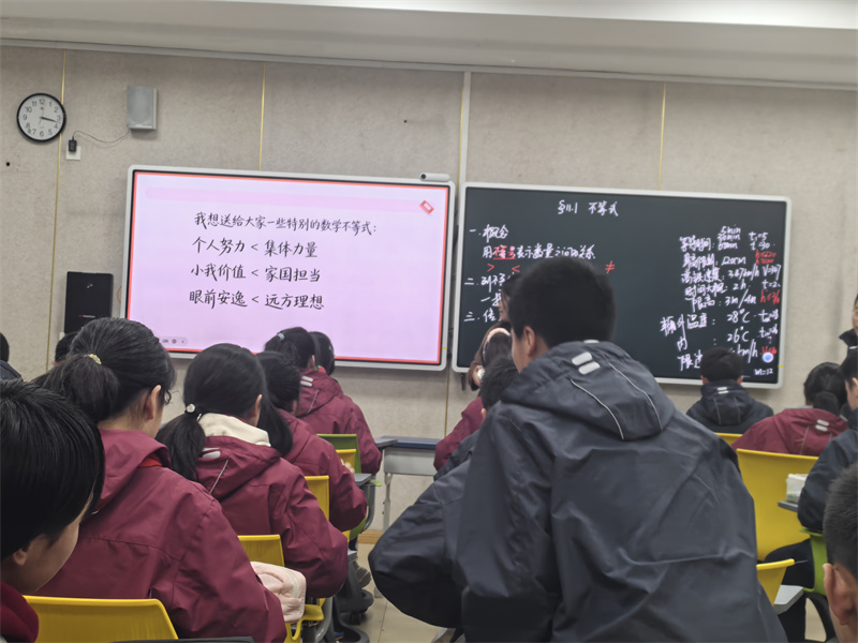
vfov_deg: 24.4
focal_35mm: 60
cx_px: 429
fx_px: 1487
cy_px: 322
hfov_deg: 32.2
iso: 64
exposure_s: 1/100
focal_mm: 5.75
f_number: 2
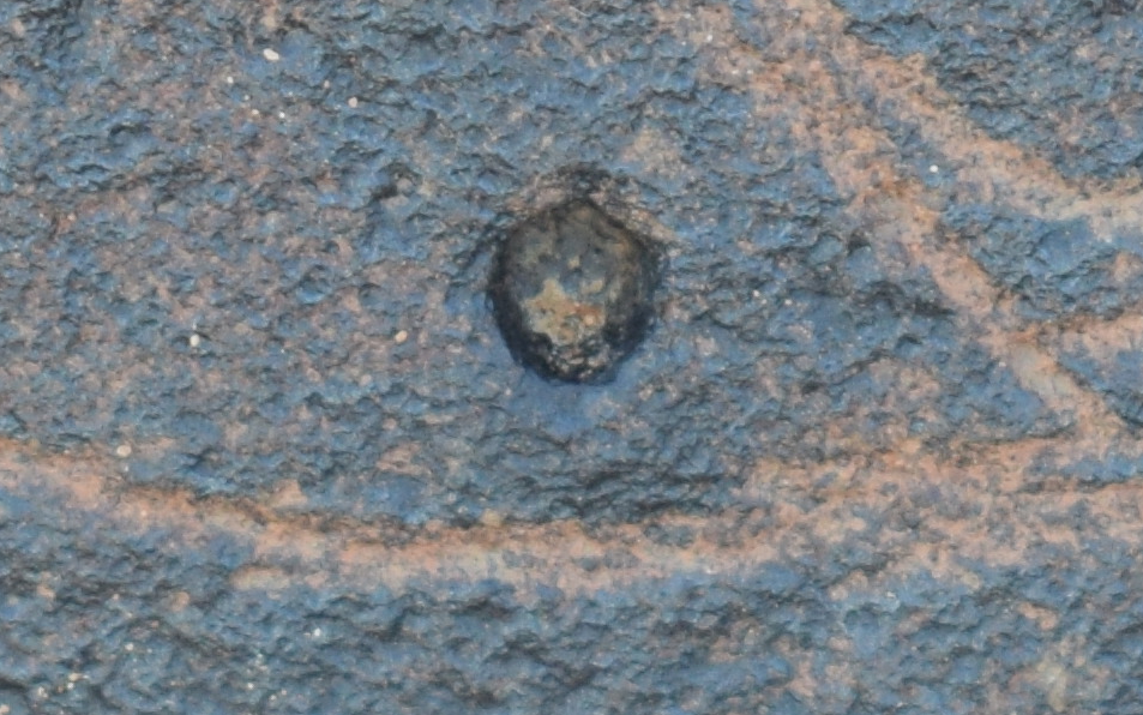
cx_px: 2215
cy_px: 953
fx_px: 16488
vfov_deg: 2.5
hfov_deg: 3.9
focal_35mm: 529
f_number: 5.6
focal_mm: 55
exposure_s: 1/125
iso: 400
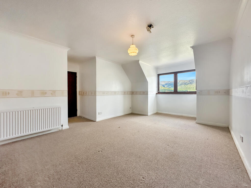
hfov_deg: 102.1
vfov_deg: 85.7
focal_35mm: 14
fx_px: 102
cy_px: 94
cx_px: 126
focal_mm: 2.22
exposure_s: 1/171
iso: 40
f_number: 2.2
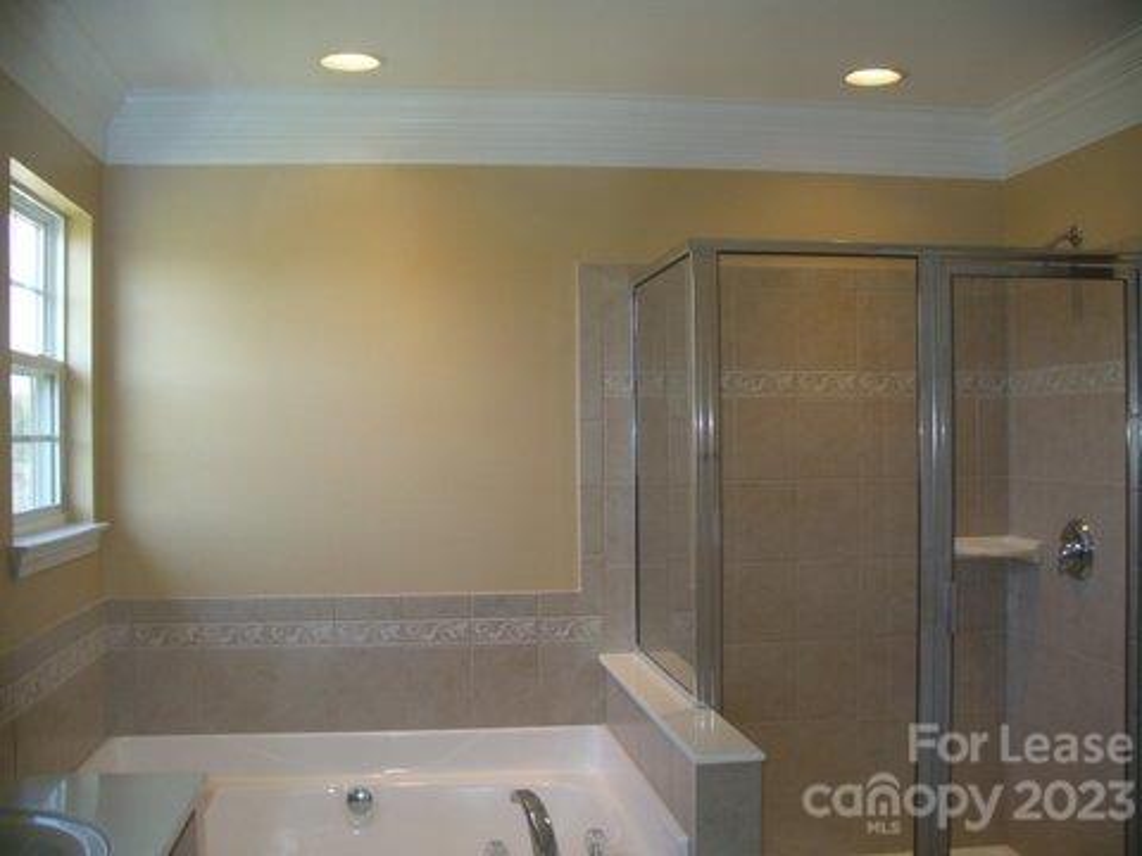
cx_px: 571
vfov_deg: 38.7
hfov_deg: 50.1
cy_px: 428
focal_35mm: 37
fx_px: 1221
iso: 100
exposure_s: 1/60
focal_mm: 6.1
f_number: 2.8
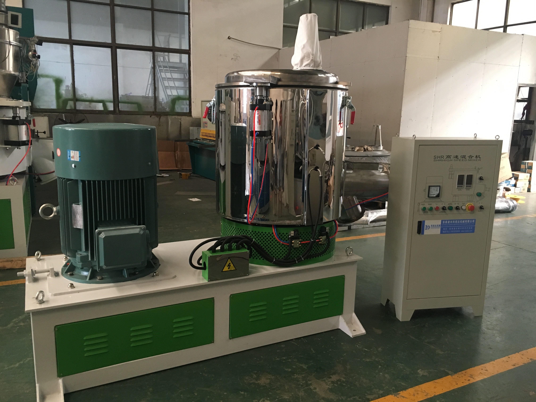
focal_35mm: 29
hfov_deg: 61.7
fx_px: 449
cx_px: 268
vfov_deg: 48.2
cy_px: 201
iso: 200
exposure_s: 1/33
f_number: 2.2
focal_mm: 4.15
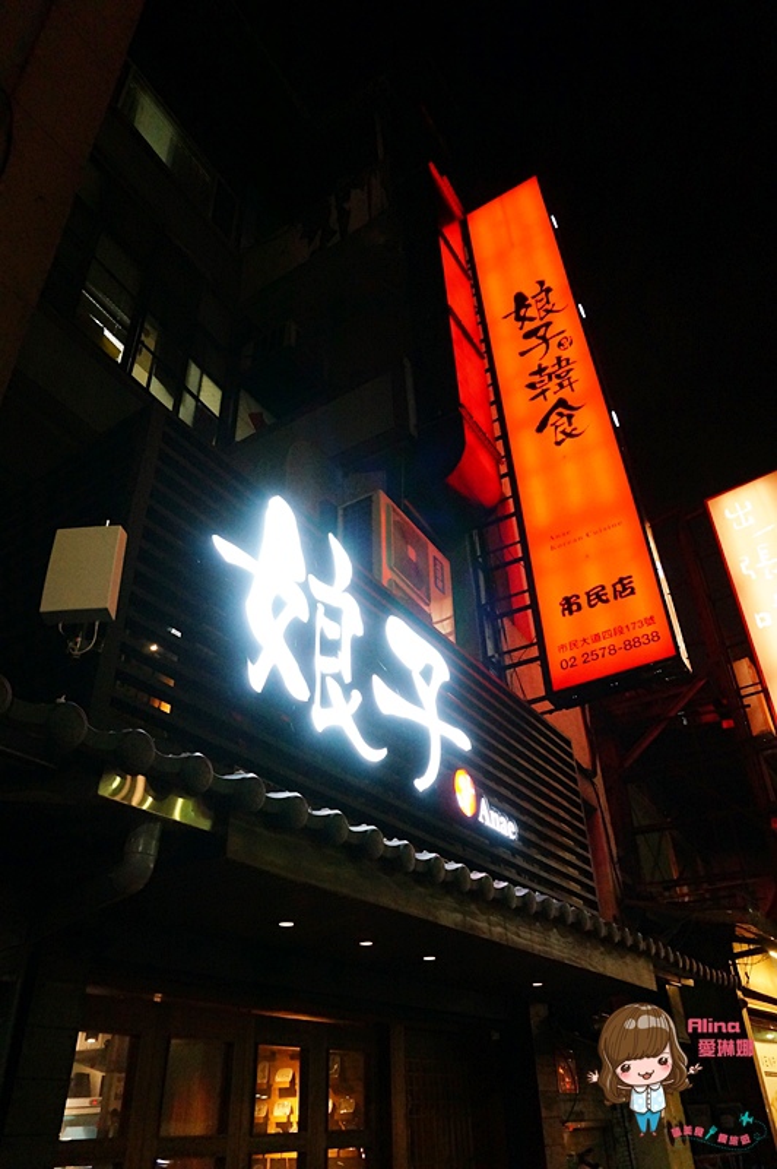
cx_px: 388
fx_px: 778
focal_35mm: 24
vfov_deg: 73.8
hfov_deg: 53.1
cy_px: 584
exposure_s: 1/80
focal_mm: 16
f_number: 5
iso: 3200
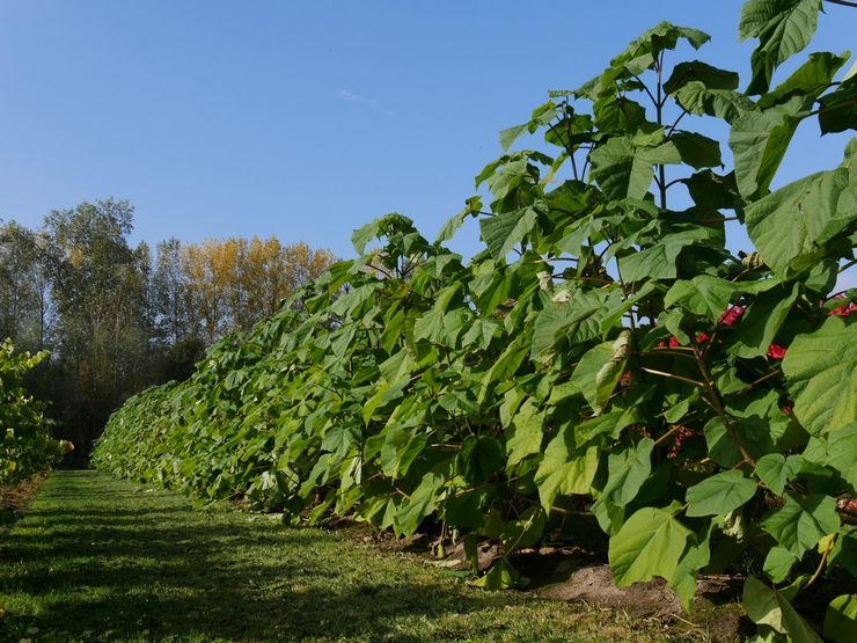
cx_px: 428
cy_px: 322
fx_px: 941
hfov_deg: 49.0
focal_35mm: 38
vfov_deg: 37.7
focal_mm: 19
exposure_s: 1/400
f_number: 8
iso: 200
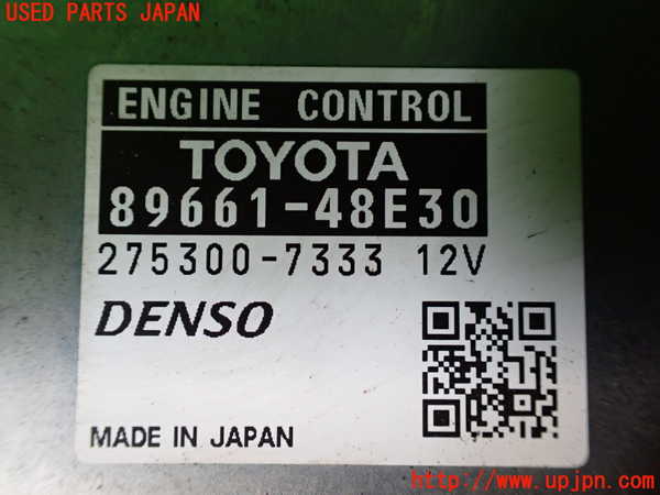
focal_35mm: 30
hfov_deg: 60.0
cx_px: 330
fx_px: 572
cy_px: 248
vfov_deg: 46.8
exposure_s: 1/60
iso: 800
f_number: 2.3
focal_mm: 5.4
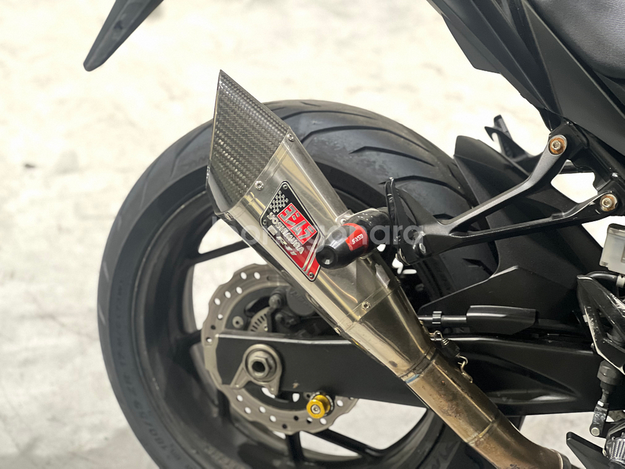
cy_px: 234
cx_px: 312
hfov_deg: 25.3
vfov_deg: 19.1
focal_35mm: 77
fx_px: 1390
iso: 400
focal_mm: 9
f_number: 2.8
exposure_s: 1/17
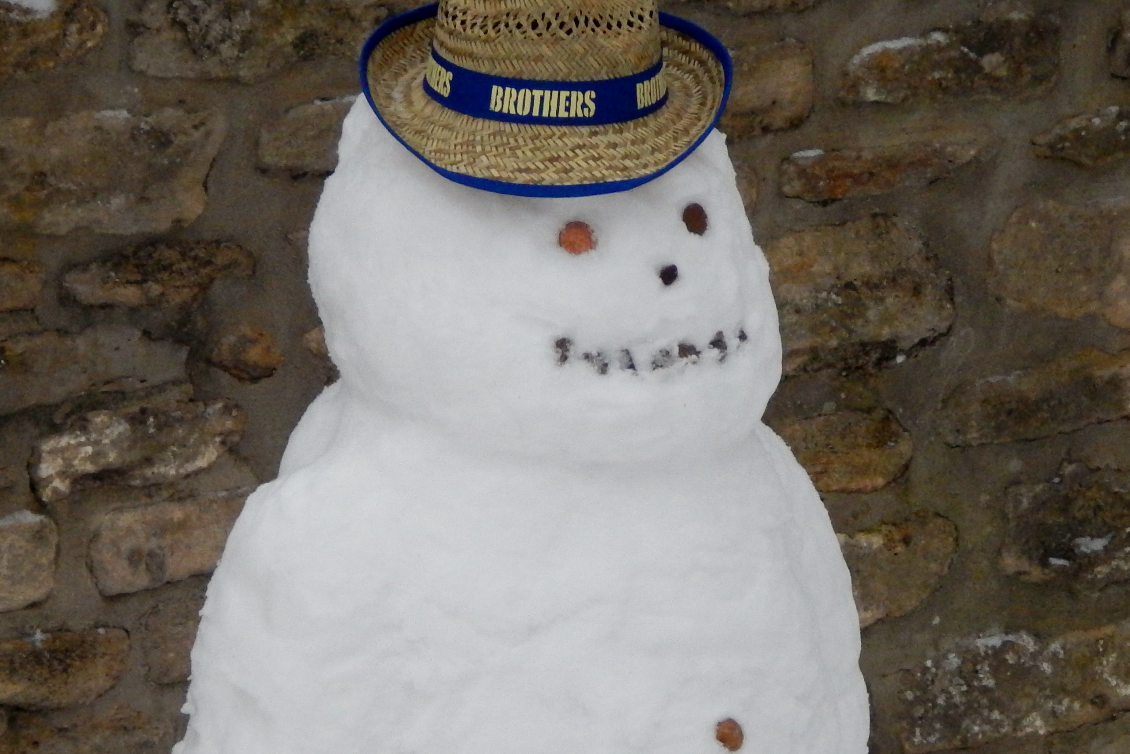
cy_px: 632
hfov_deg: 2.2
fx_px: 28971
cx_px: 557
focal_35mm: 923
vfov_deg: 1.5
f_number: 5.8
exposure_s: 1/100
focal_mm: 88.6
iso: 400
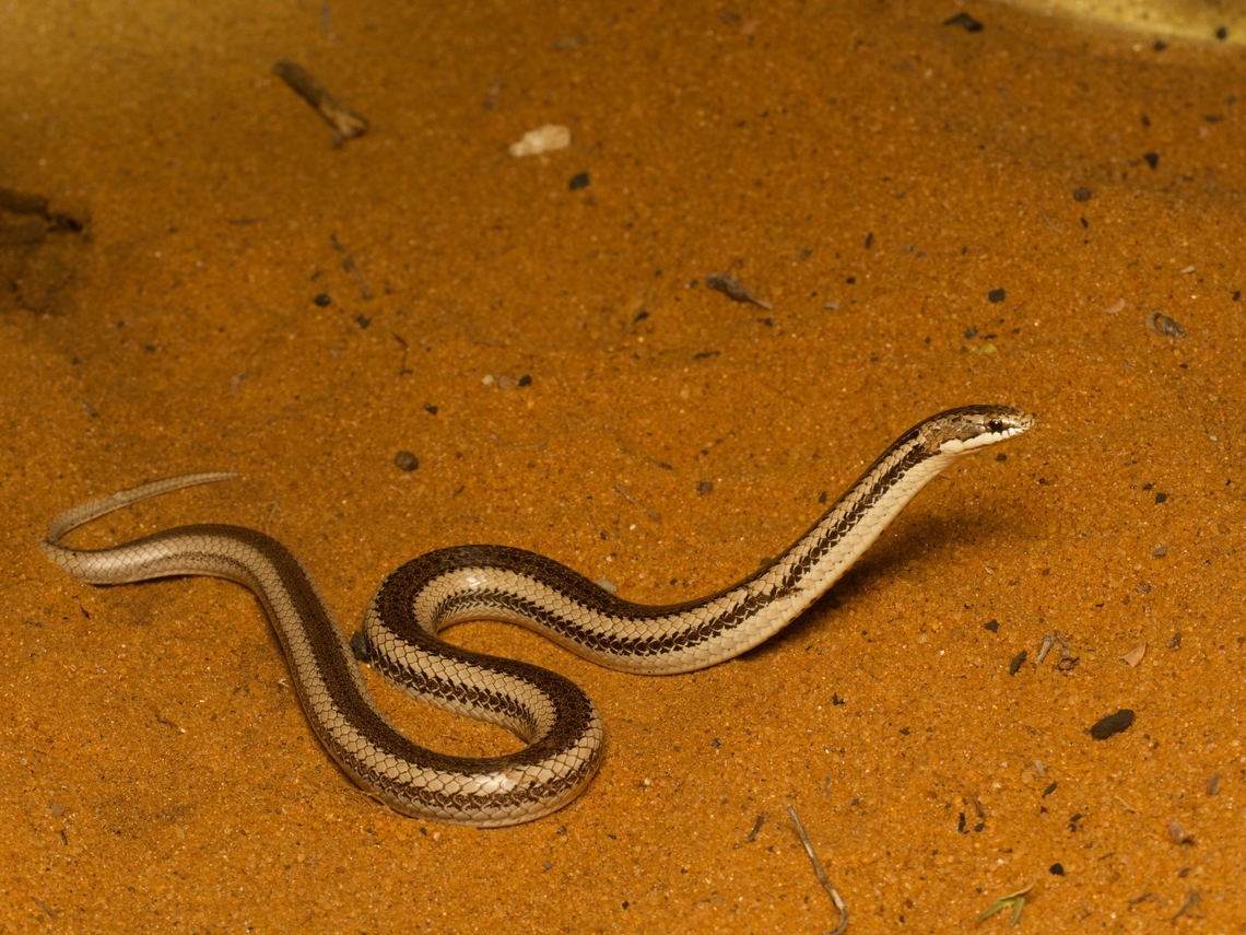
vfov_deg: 12.3
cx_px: 623
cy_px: 468
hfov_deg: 16.4
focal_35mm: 120
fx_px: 4319
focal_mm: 60
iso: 400
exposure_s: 1/60
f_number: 11
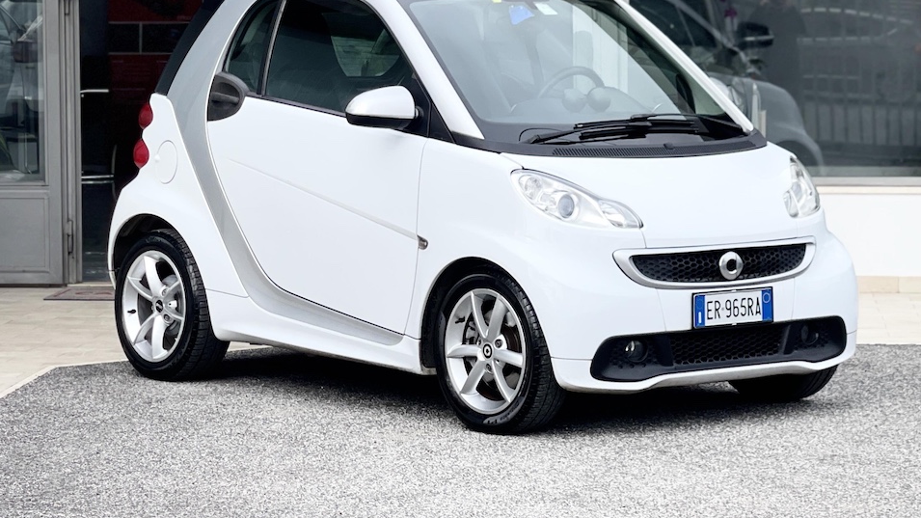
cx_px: 477
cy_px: 194
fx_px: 2222
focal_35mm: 91
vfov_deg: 13.3
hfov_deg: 23.4
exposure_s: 1/494
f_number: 2.2
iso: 32
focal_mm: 7.5
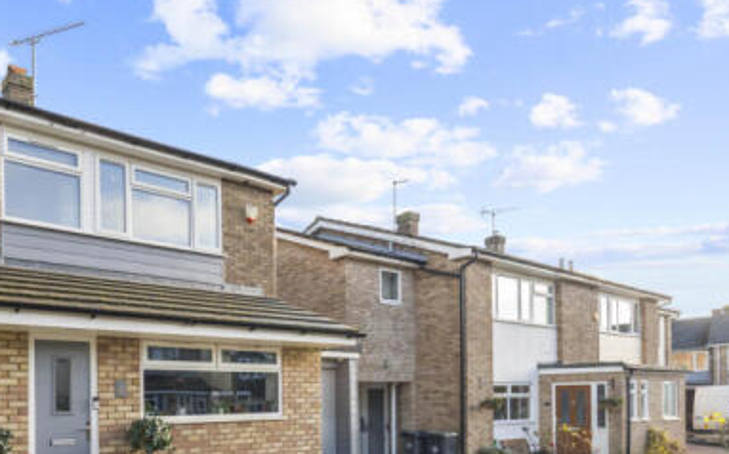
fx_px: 573
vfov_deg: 40.1
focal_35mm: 29
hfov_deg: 59.7
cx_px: 144
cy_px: 405
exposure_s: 1/60
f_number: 7.1
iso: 320
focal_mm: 16.5
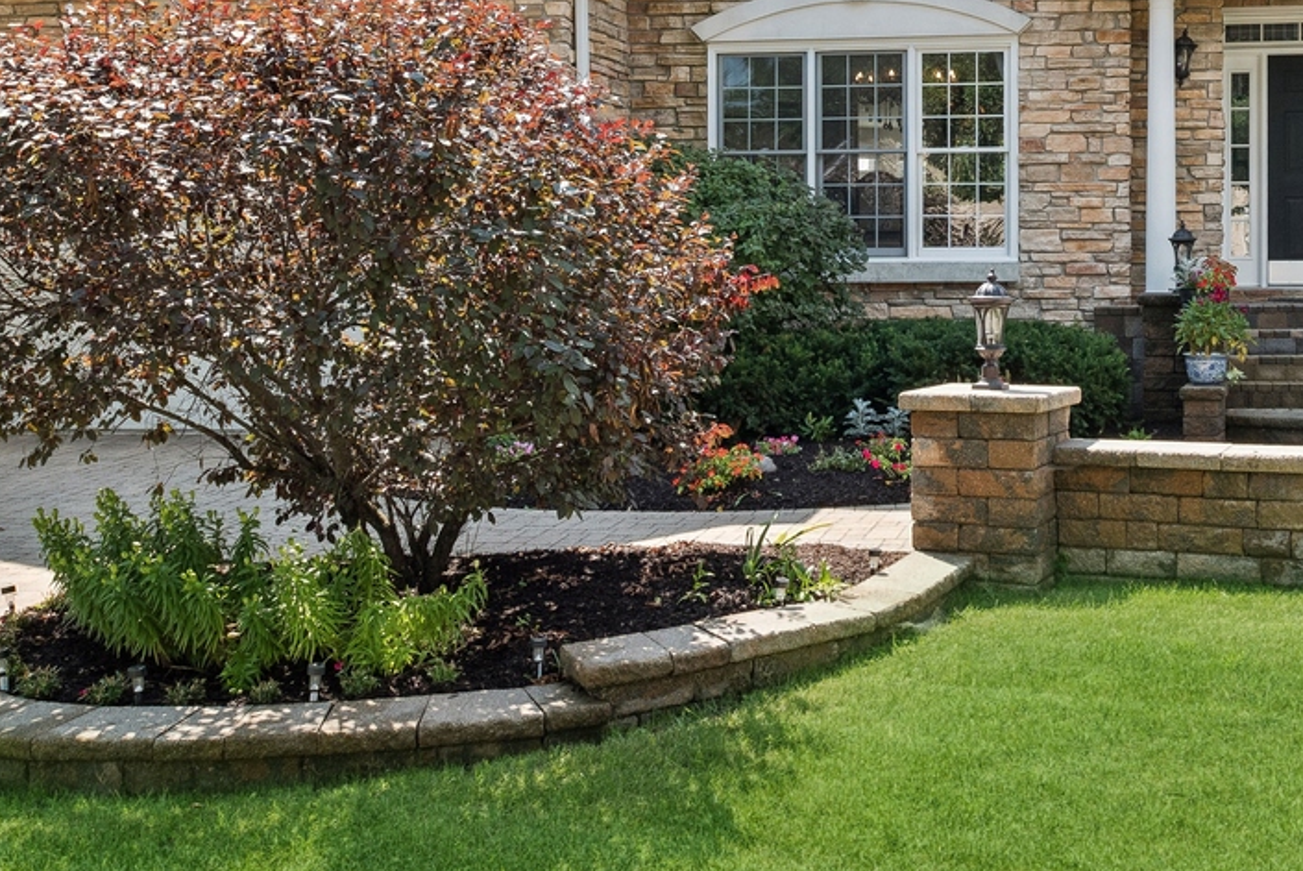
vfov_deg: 32.3
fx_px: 1412
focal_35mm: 39
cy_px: 61
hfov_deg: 48.3
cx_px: 909
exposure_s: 1/200
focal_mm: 17
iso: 400
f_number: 8
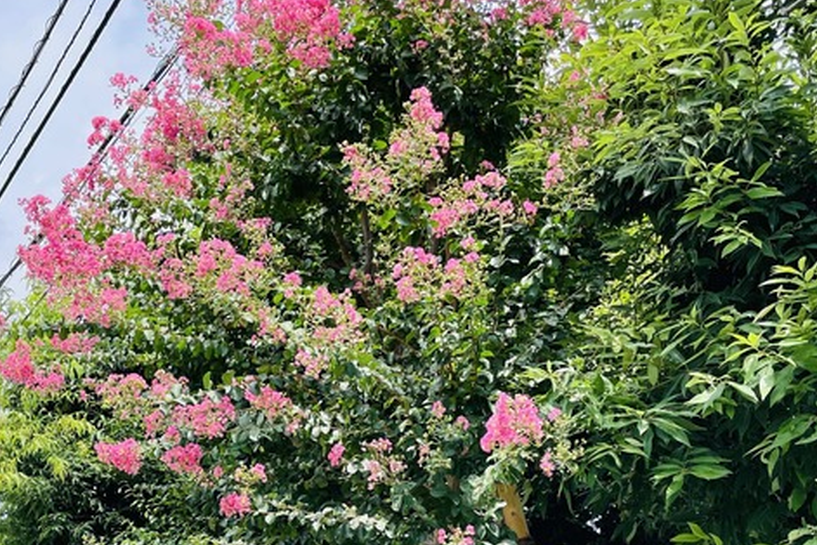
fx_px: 1112
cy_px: 520
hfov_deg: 40.0
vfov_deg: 26.3
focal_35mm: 49
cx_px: 293
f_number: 1.6
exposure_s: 1/2959
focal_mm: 4.2
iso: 50
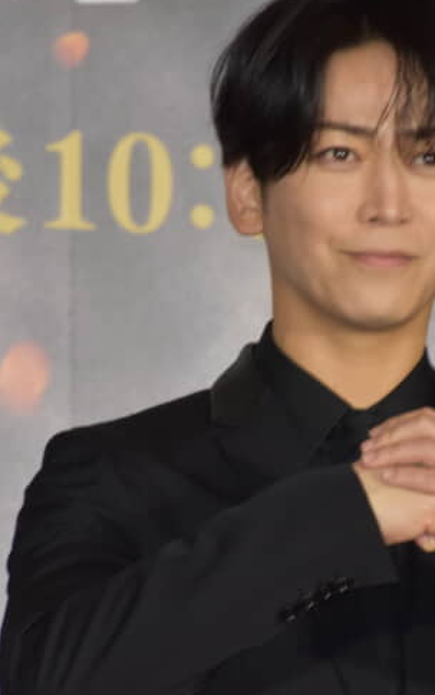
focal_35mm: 711
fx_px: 13470
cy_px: 413
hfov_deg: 1.9
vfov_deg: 3.0
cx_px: 297
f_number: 6.3
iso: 800
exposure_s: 1/80
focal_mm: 220
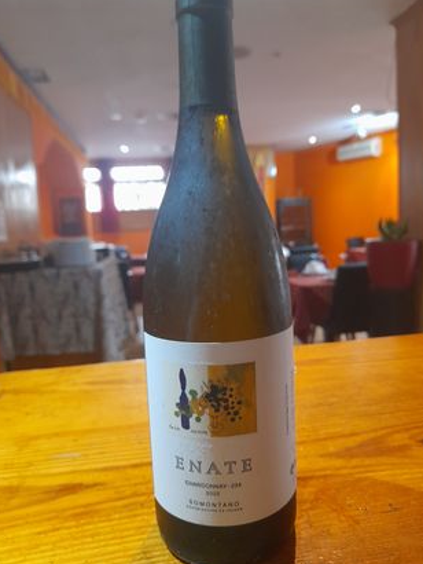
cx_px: 213
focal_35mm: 26
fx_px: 423
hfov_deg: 53.1
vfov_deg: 67.3
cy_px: 280
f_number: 2
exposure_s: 1/33
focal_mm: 4.6
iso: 400
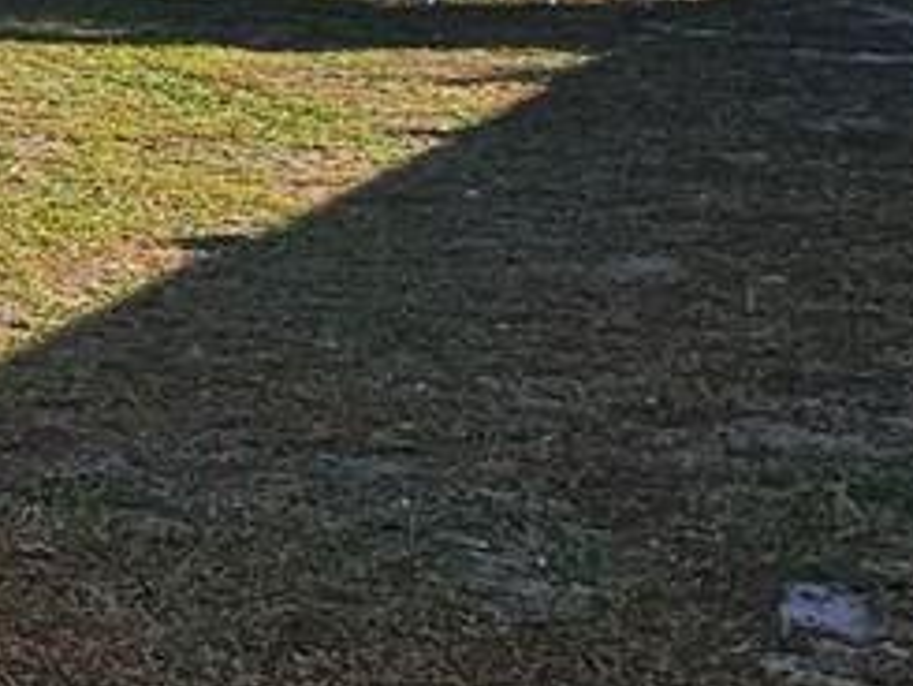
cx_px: -1118
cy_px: -15
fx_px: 2243
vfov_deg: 17.0
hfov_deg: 15.7
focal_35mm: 85
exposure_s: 1/2234
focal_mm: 2.2
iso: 50
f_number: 2.2
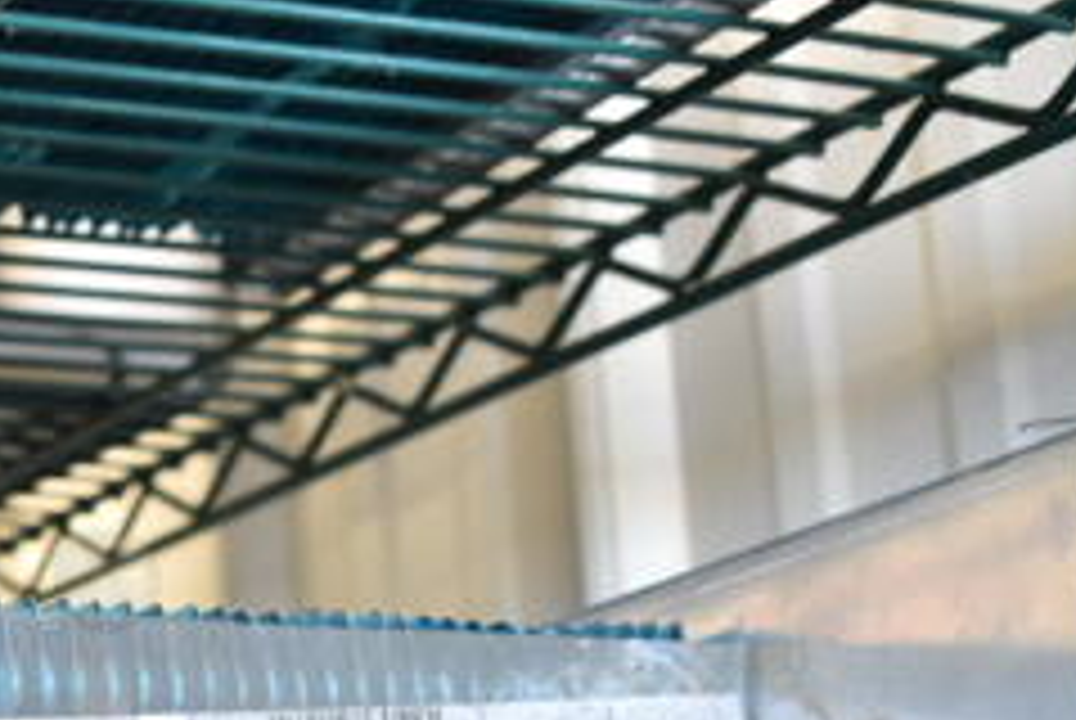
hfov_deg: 18.8
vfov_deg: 13.1
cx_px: -158
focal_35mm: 103
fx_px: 3091
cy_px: 760
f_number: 4
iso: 900
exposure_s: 1/40
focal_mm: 27
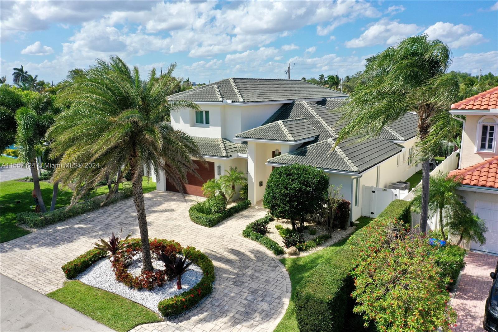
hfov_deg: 65.5
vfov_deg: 46.4
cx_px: 249
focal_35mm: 28
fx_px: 387
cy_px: 166
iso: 100
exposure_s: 1/500
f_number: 5.6
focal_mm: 10.26
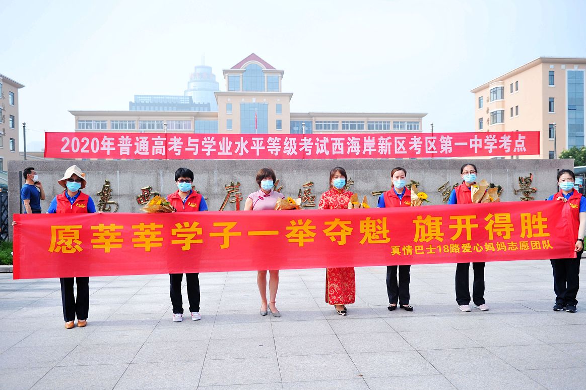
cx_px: 302
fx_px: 520
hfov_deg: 58.8
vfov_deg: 41.0
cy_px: 201
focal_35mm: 32
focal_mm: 31
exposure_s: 1/1600
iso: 200
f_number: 3.2
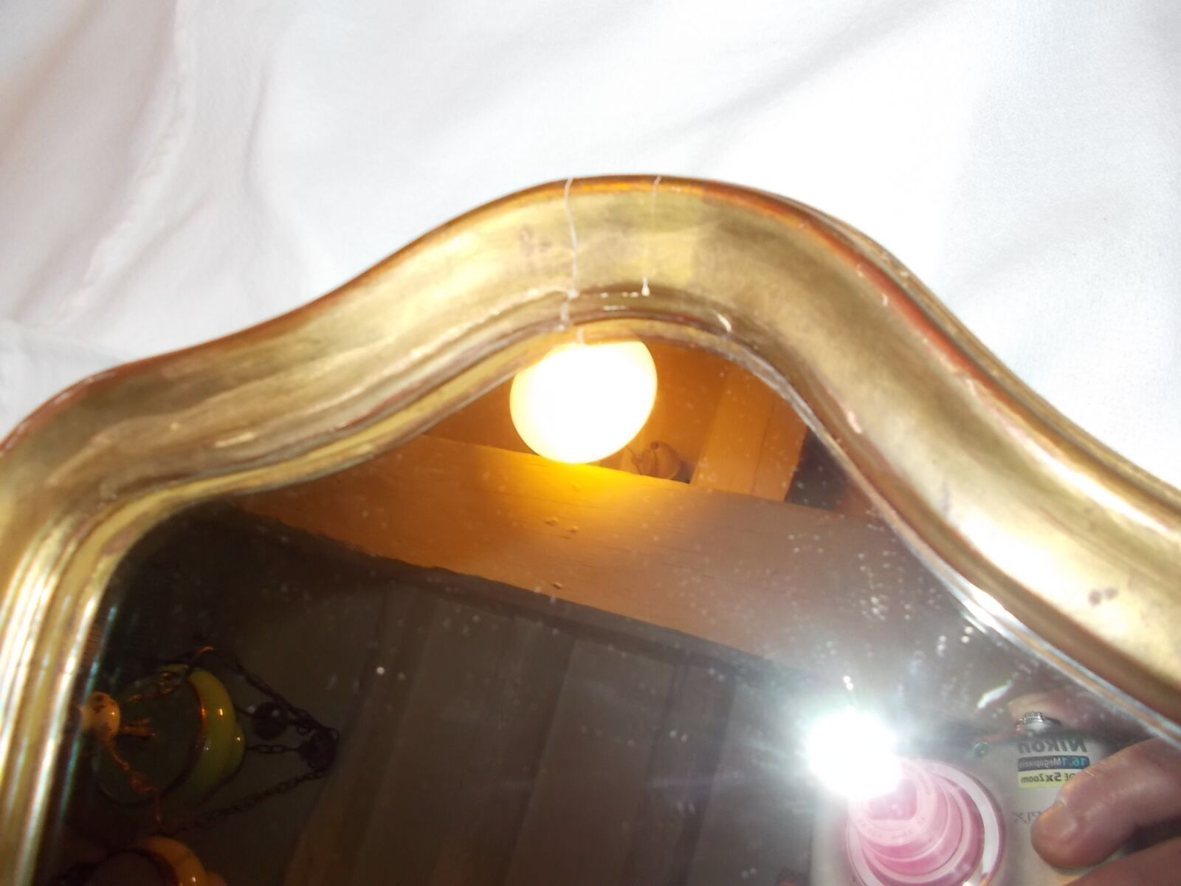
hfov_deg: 67.3
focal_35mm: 26
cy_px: 443
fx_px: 887
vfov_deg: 53.1
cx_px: 590
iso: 200
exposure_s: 1/25
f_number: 3.2
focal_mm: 4.6
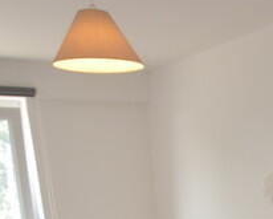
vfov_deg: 18.2
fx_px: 566
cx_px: 296
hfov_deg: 25.3
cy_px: 370
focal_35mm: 70
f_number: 5.6
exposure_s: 1/200
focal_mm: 10
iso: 800
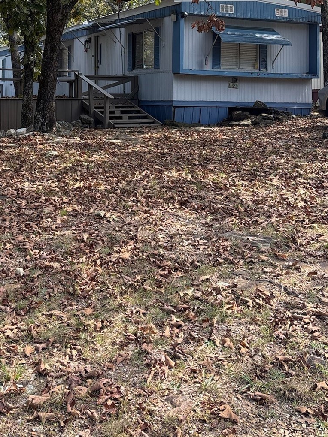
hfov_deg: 29.1
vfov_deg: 37.5
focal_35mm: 49
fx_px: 619
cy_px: 84
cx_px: 72
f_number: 1.6
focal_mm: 5.96
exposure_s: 1/693
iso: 50
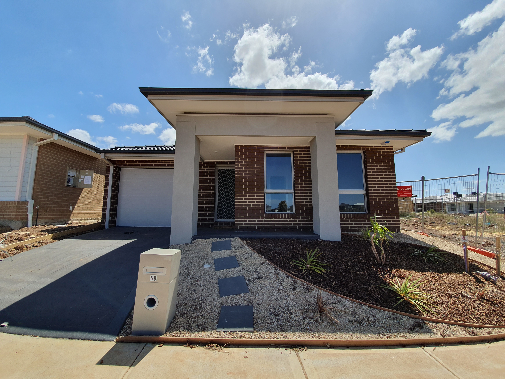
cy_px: 190
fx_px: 190
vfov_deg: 89.9
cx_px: 252
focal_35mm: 13
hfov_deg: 106.2
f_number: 2.2
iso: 50
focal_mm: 1.8
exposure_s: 1/1128
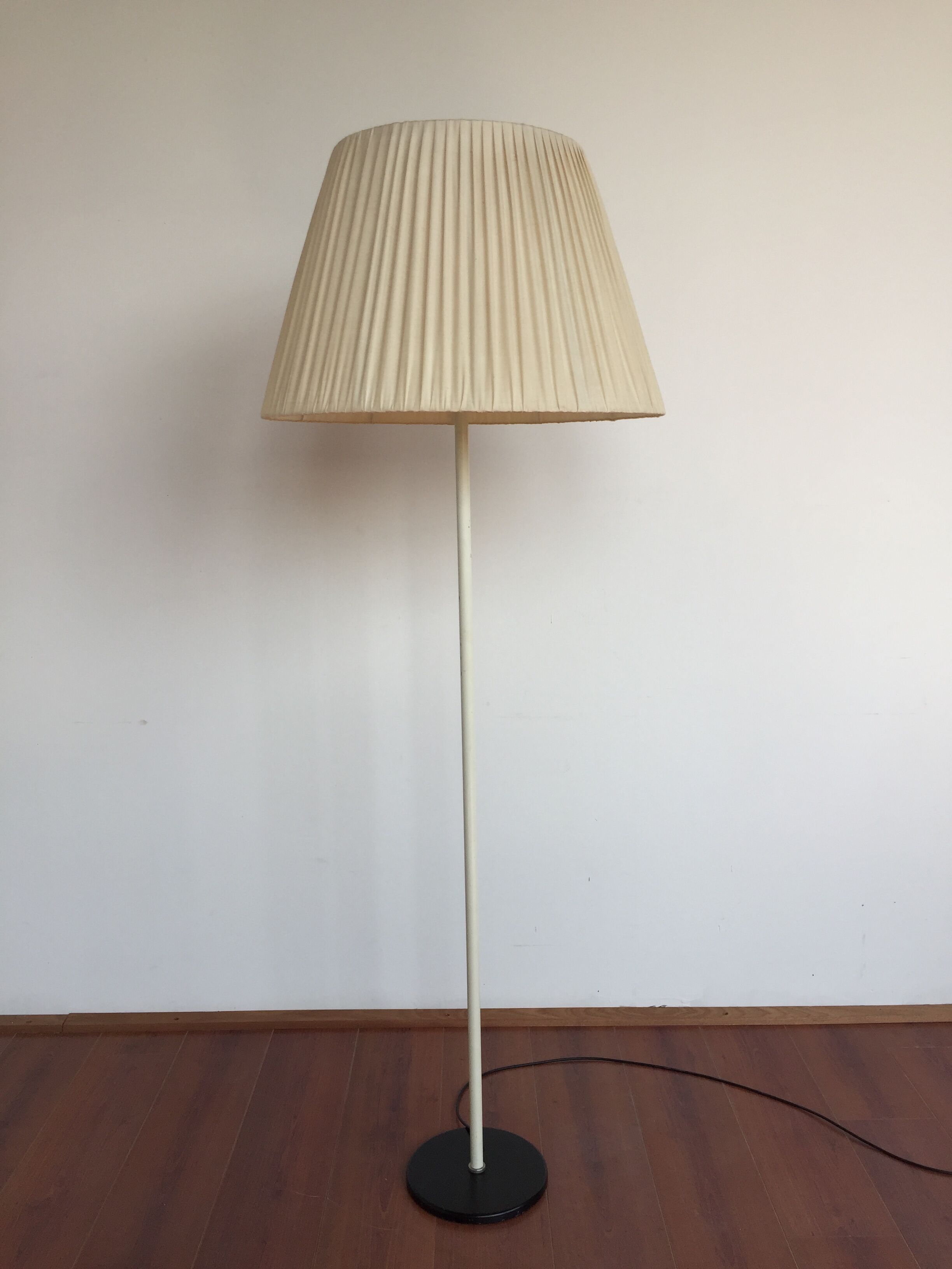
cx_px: 476
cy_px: 634
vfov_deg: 61.7
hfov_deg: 48.2
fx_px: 1063
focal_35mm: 29
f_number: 2.2
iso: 32
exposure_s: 1/507
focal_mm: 4.15
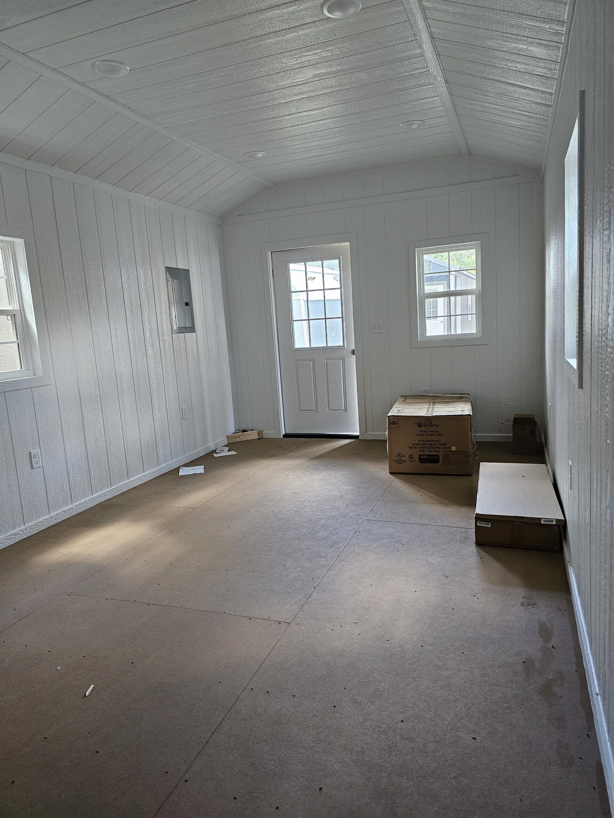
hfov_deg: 58.9
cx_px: 307
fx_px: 544
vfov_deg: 73.9
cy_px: 409
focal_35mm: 23
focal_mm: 6.3
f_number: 1.7
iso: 400
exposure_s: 1/120
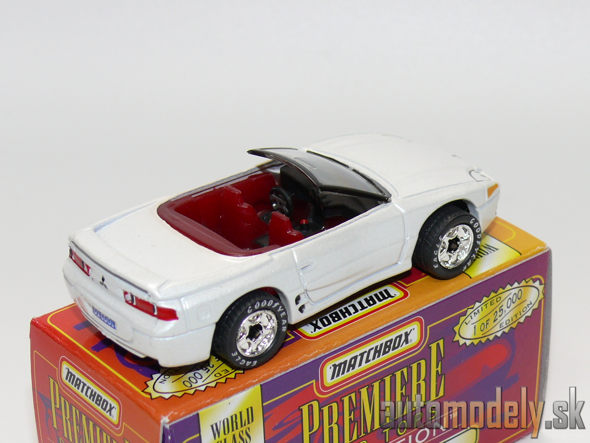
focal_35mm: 102
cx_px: 295
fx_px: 1739
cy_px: 222
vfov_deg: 14.5
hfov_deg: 19.3
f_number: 4
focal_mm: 13.4
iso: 100
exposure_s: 1/30
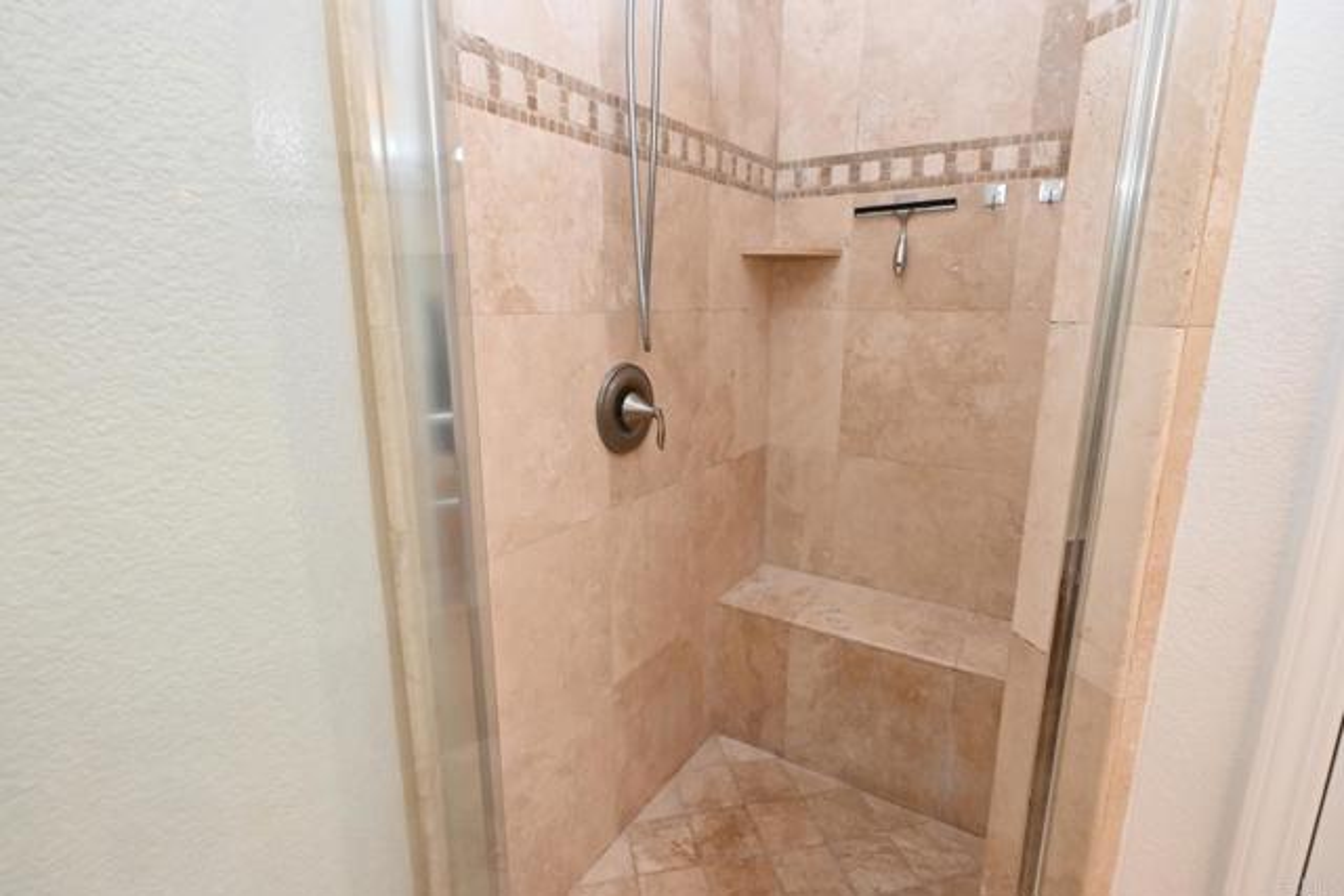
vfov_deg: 67.4
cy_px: 448
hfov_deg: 90.0
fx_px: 672
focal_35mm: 18
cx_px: 672
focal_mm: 12
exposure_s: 1/100
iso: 2000
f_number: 8
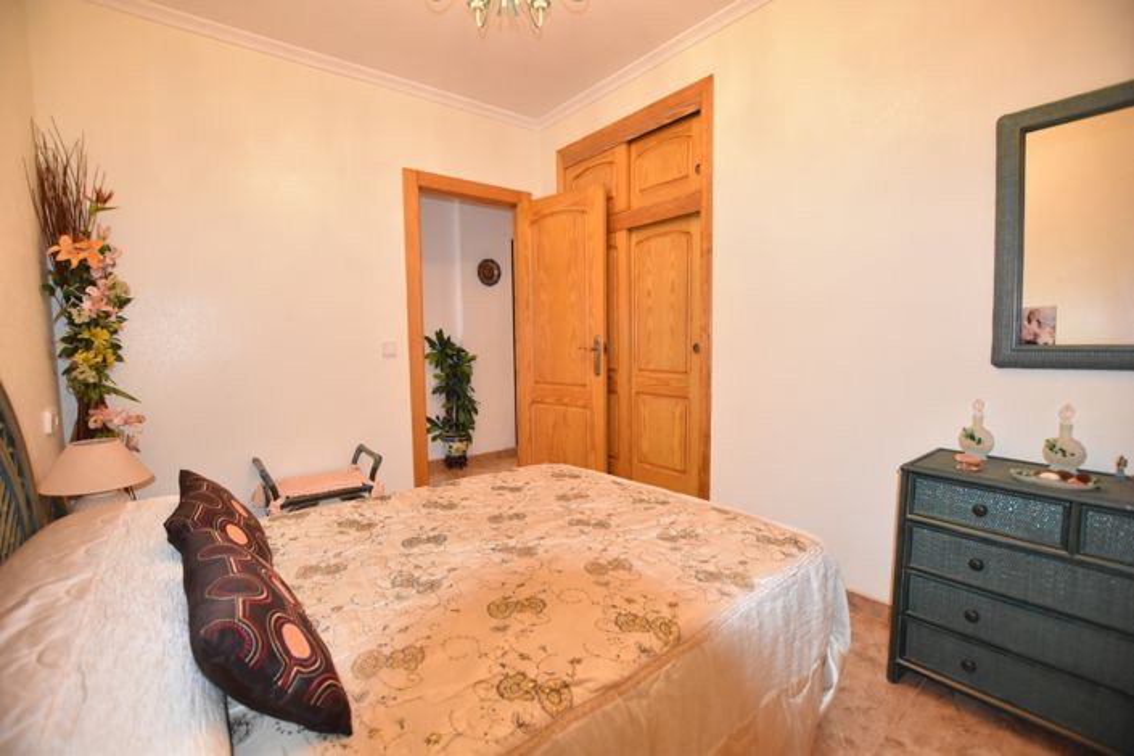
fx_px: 472
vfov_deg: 77.3
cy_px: 378
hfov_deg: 100.4
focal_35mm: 15
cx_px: 567
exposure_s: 1/200
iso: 2200
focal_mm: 10
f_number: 3.5
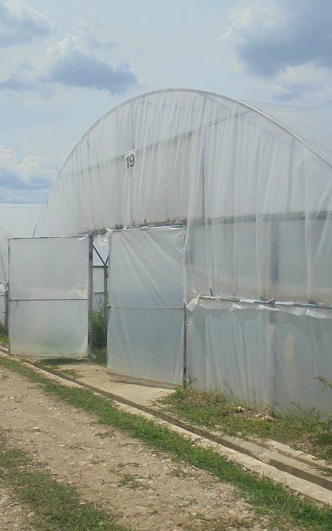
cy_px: 270
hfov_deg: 30.1
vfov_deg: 47.2
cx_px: 90
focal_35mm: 42
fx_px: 608
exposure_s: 1/200
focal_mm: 5.3
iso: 100
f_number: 11.8
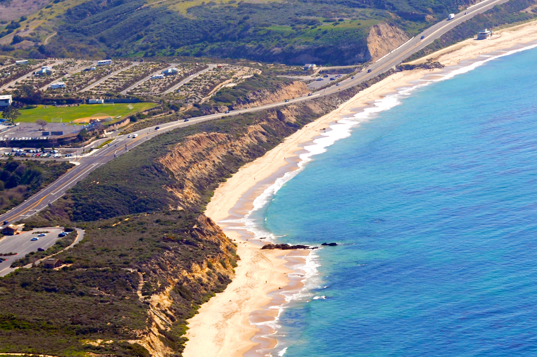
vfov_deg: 6.4
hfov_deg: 9.6
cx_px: 432
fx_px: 3188
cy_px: 188
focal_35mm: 214
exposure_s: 1/640
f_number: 6.3
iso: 200
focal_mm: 80
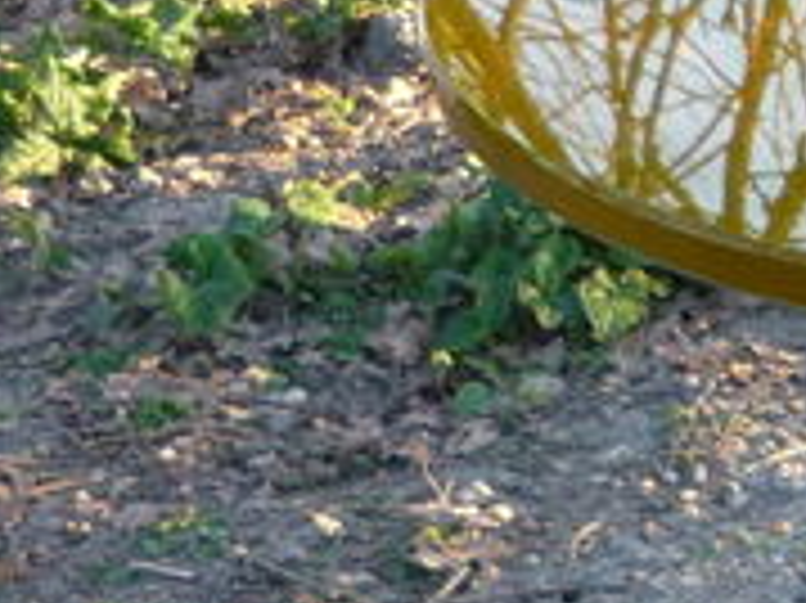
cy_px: 1022
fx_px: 3909
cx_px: 2103
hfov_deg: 9.9
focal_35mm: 168
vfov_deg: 8.5
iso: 100
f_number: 3.3
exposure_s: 1/50
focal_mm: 5.2
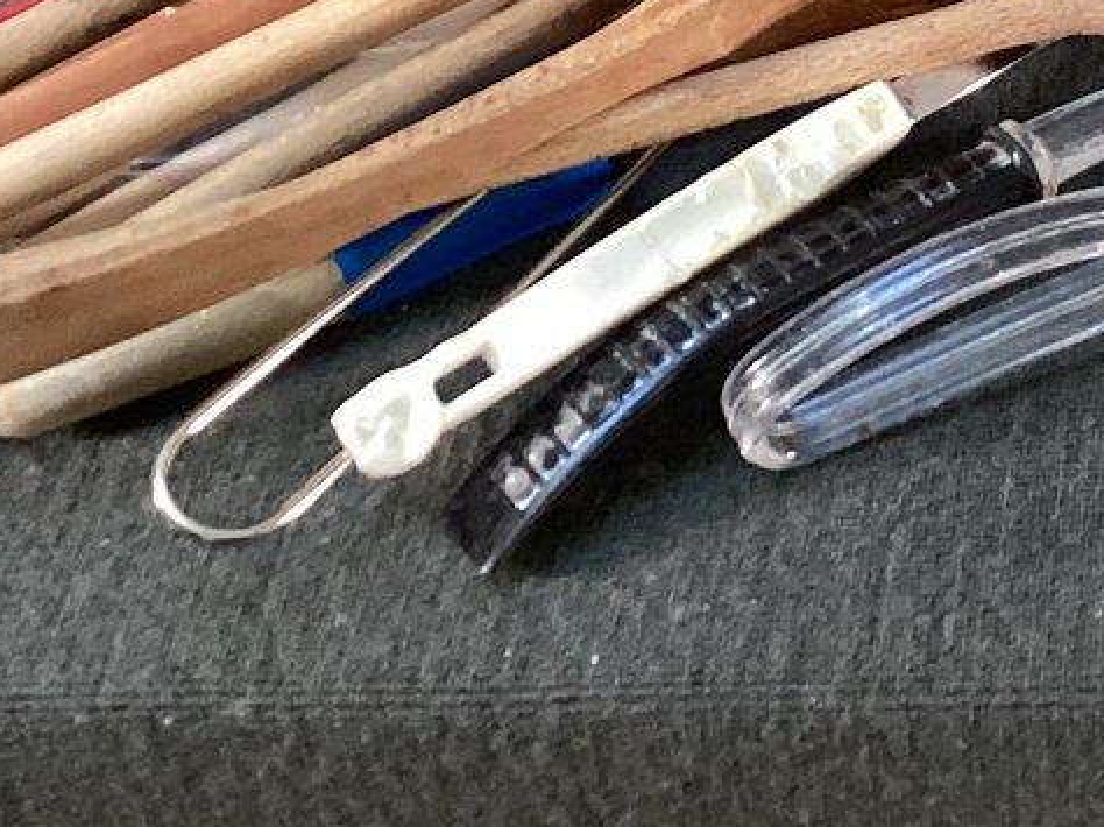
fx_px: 3156
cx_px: 1231
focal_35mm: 99
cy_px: -346
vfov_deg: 14.1
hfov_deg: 19.0
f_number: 2.4
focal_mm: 3.3
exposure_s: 1/60
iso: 200
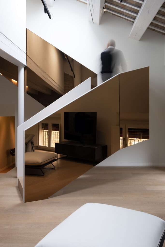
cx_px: 82
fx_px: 213
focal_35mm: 31
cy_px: 124
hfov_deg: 42.3
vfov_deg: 60.3
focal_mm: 20.5
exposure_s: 1/1.67
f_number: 13
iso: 200
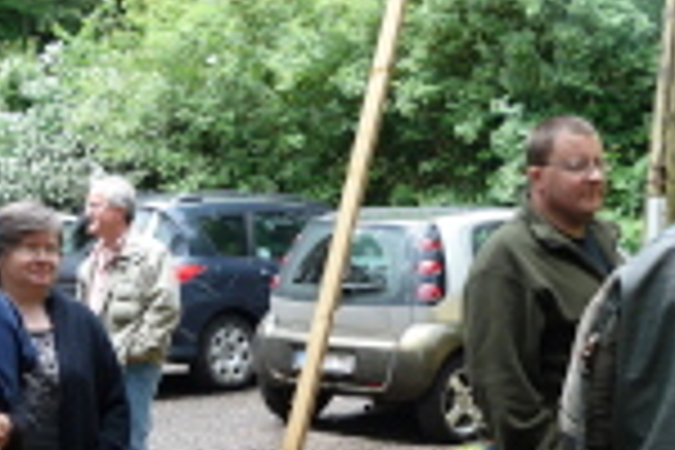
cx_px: 446
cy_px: 450
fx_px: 1575
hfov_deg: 24.1
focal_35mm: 84
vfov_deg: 15.9
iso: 200
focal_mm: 10.4
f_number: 4
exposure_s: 1/160
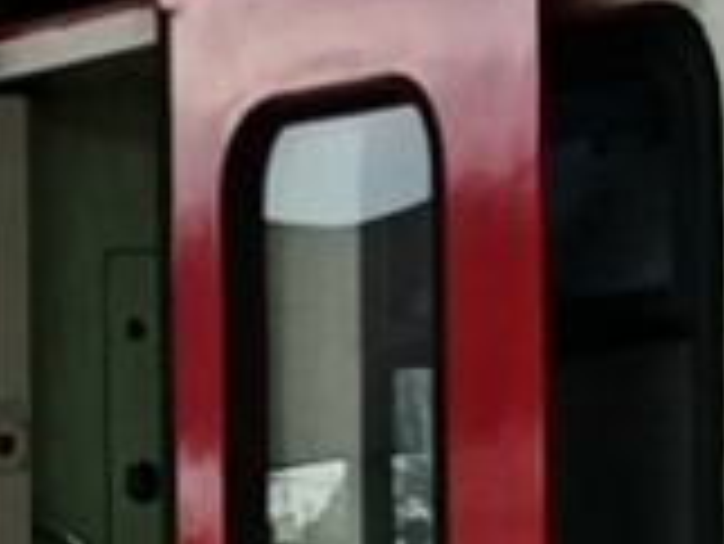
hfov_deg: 5.5
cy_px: 989
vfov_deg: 4.1
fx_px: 7493
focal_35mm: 358
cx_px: -400
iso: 168
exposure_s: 1/100
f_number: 1.75
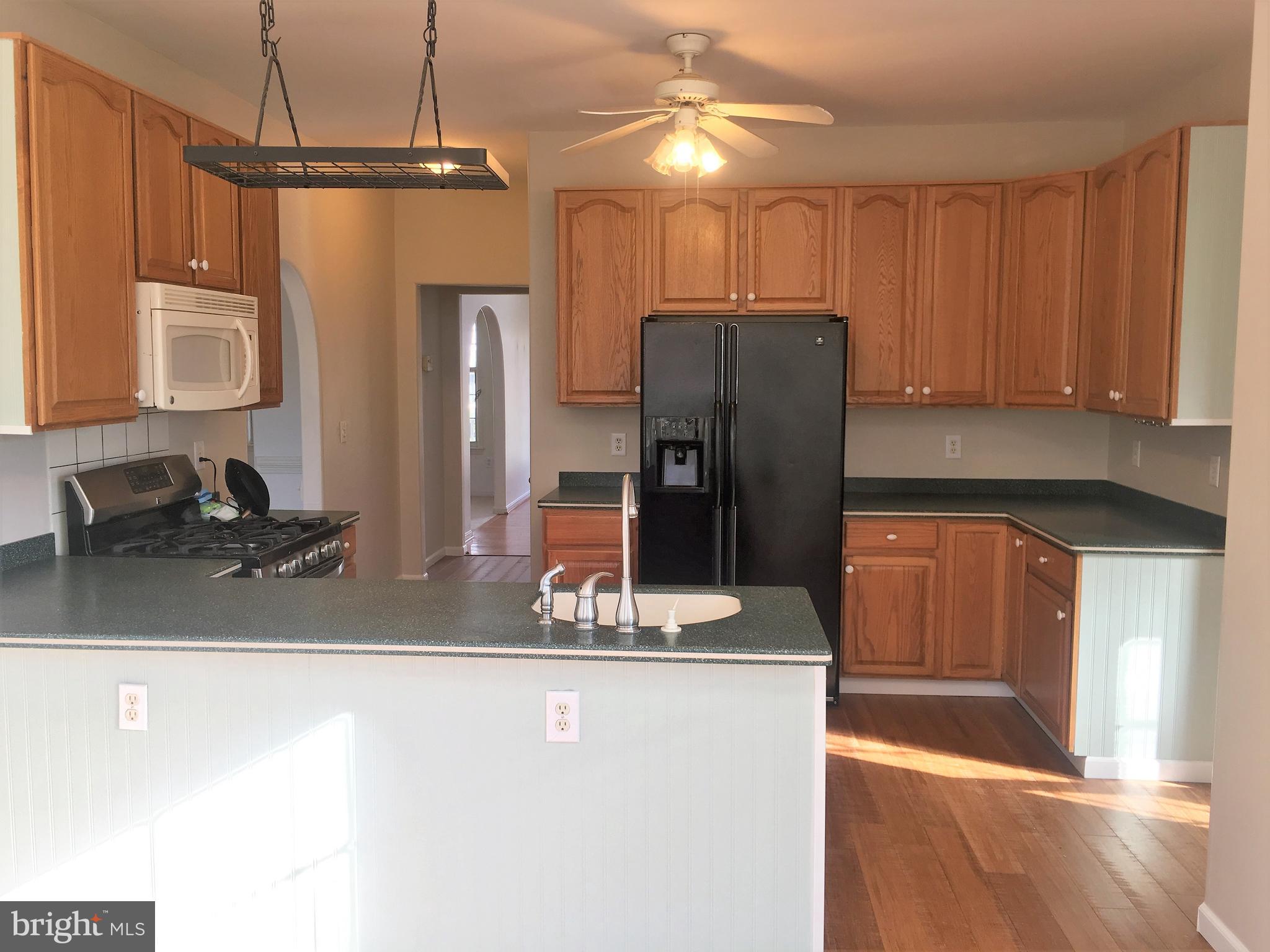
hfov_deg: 61.7
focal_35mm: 29
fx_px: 1064
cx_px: 635
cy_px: 476
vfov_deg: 48.2
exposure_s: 1/40
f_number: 2.2
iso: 25
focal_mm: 4.15
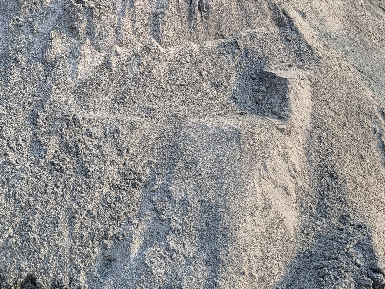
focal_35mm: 52
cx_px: 131
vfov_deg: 27.7
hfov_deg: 36.5
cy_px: 79
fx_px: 578
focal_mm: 5.4
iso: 40
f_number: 1.8
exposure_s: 1/503
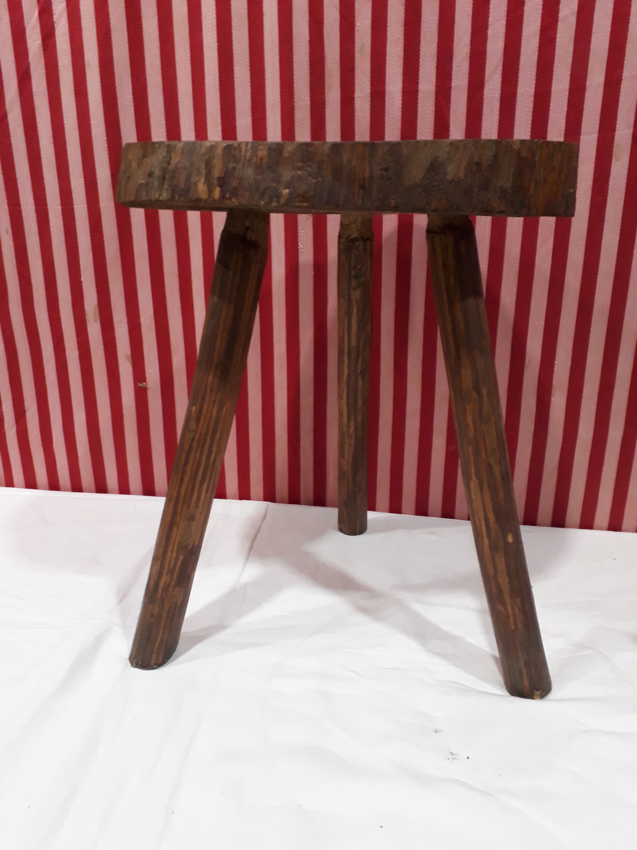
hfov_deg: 51.4
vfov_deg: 65.3
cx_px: 318
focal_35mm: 27
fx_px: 662
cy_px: 425
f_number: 1.9
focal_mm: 3.6
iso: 200
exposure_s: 1/33
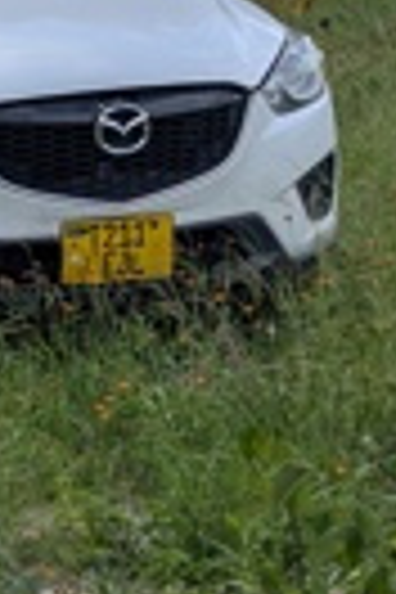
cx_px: -324
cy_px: 346
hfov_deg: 7.0
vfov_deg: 10.8
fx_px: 3135
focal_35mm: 190
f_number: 1.85
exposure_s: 1/2532
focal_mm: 6.81
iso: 41
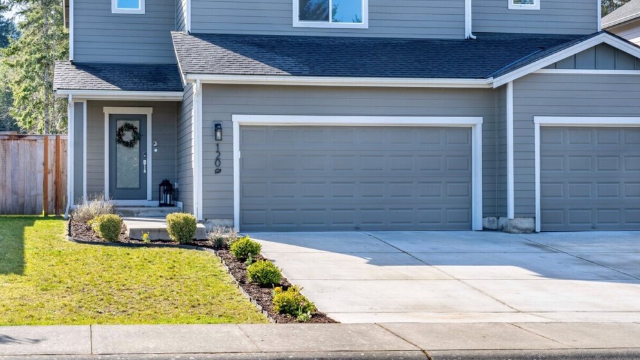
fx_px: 1052
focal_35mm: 62
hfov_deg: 33.8
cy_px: 117
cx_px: 347
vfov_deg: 19.4
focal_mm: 42
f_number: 11
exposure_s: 1/640
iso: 100
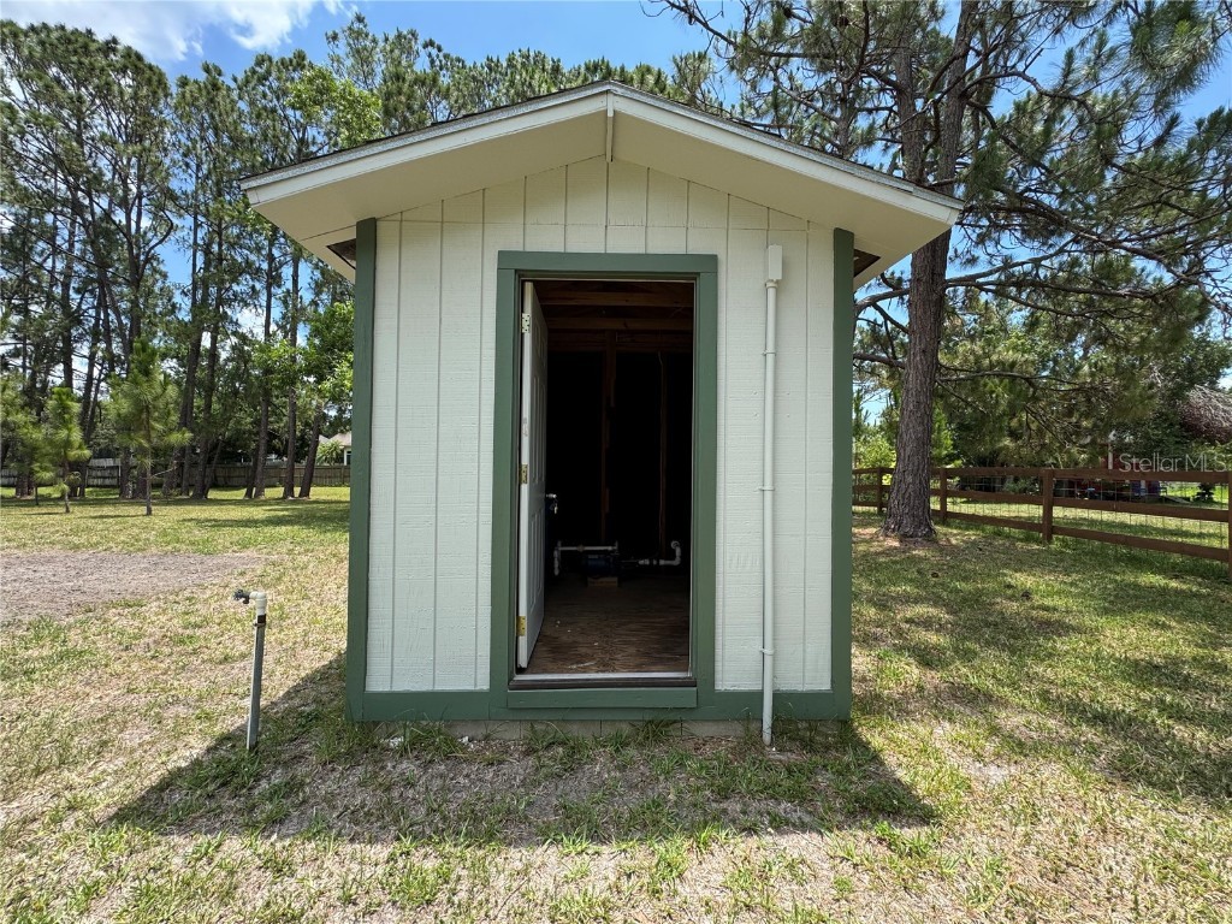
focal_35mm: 14
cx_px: 616
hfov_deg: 102.1
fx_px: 498
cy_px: 462
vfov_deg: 85.7
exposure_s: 1/636
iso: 40
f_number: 2.2
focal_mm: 2.22
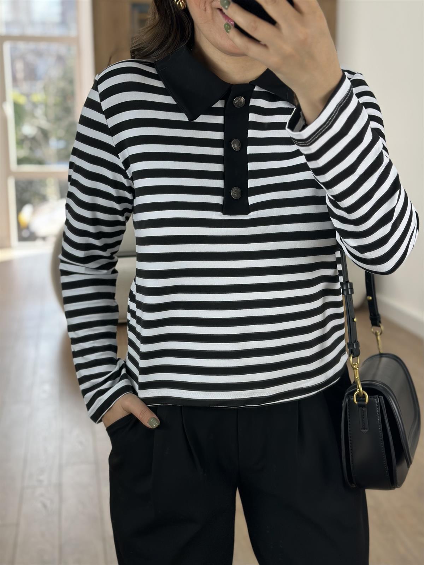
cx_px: 212
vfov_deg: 39.7
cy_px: 282
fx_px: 784
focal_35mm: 48
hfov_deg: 30.3
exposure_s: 1/234
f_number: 1.78
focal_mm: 6.86
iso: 80
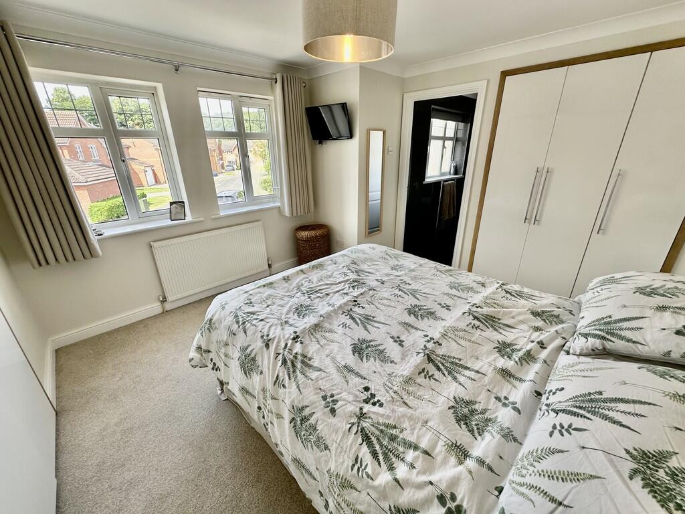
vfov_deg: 85.7
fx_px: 277
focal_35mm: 14
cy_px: 257
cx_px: 342
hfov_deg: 102.1
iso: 50
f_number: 2.2
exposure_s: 1/99
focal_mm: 2.22
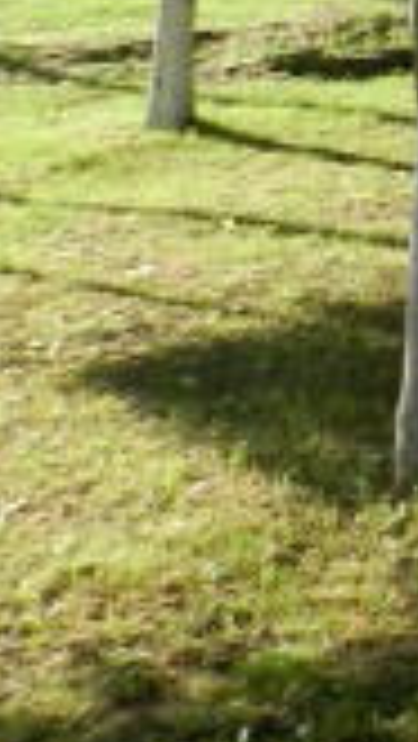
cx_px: 1002
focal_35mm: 97
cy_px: -270
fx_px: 1908
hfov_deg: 10.7
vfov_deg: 19.9
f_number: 3.4
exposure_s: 1/400
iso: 160
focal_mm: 4
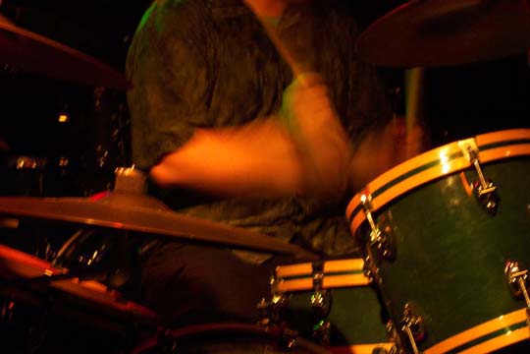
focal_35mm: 114
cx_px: 265
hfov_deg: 17.9
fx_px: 1678
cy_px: 177
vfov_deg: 12.0
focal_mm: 24
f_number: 4.8
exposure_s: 1/8
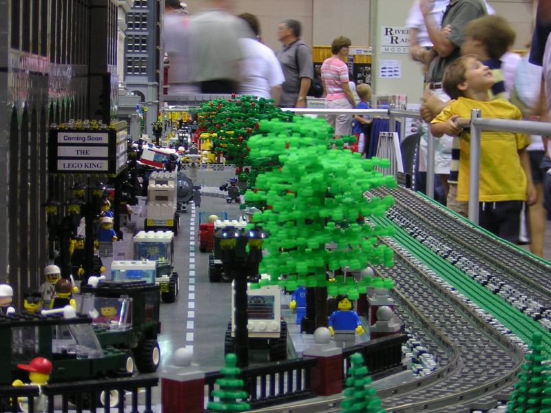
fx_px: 1719
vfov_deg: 13.7
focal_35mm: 108
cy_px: 206
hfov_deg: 18.2
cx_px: 276
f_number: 4.7
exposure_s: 1/3.3
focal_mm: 14.1
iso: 168
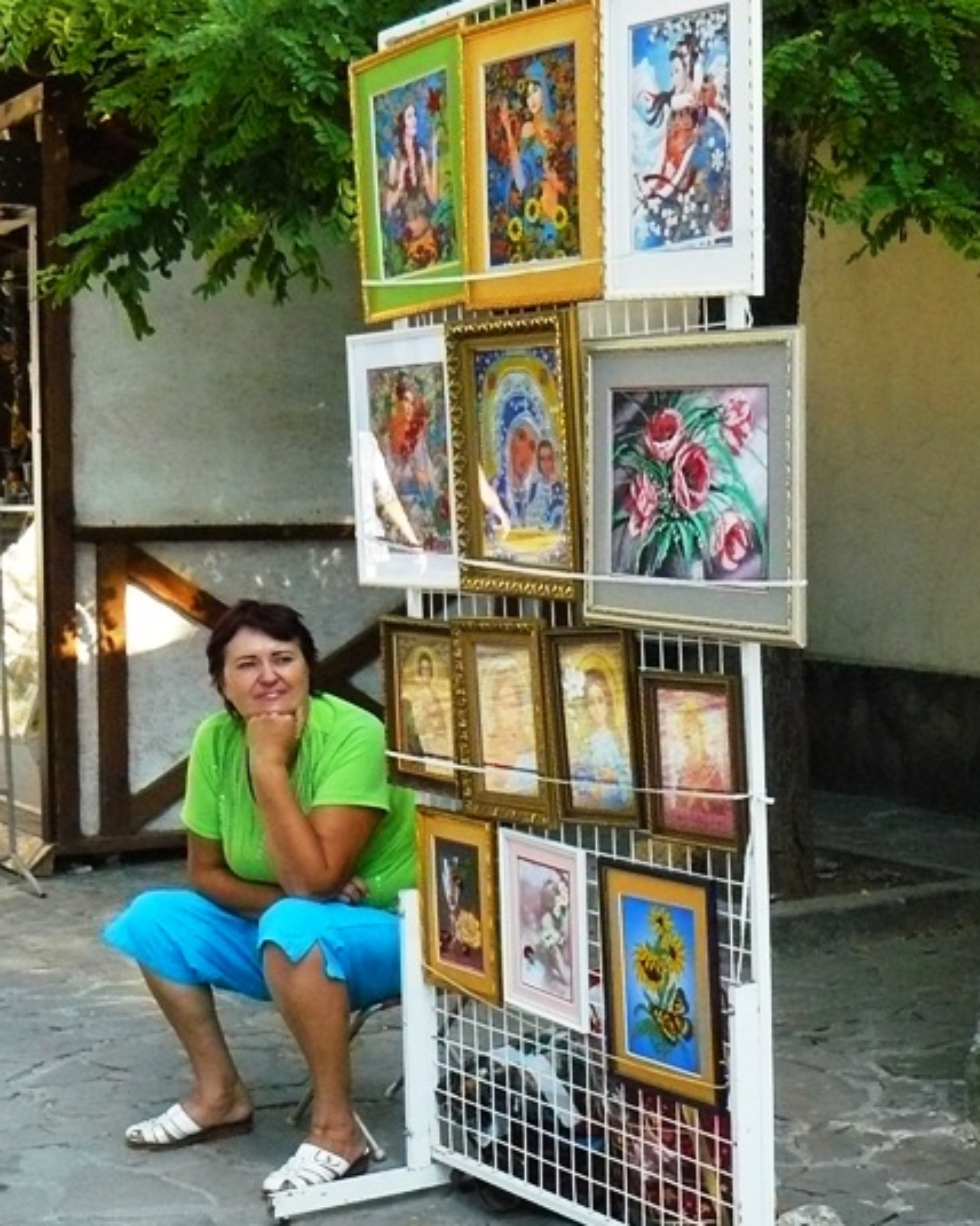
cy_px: 694
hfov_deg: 35.7
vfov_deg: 43.7
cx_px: 517
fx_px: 1523
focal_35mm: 42
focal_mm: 6
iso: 400
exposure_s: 1/200
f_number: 5
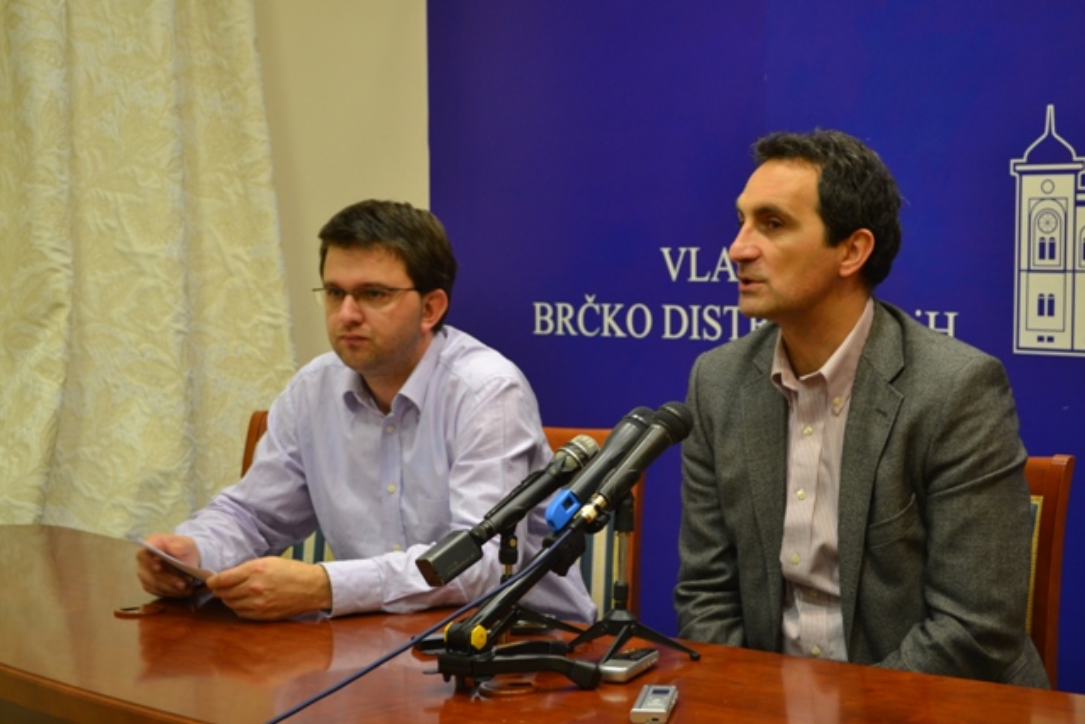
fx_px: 1809
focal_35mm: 60
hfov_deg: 33.4
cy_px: 362
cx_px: 542
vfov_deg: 22.6
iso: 400
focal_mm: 40
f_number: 5.3
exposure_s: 1/20
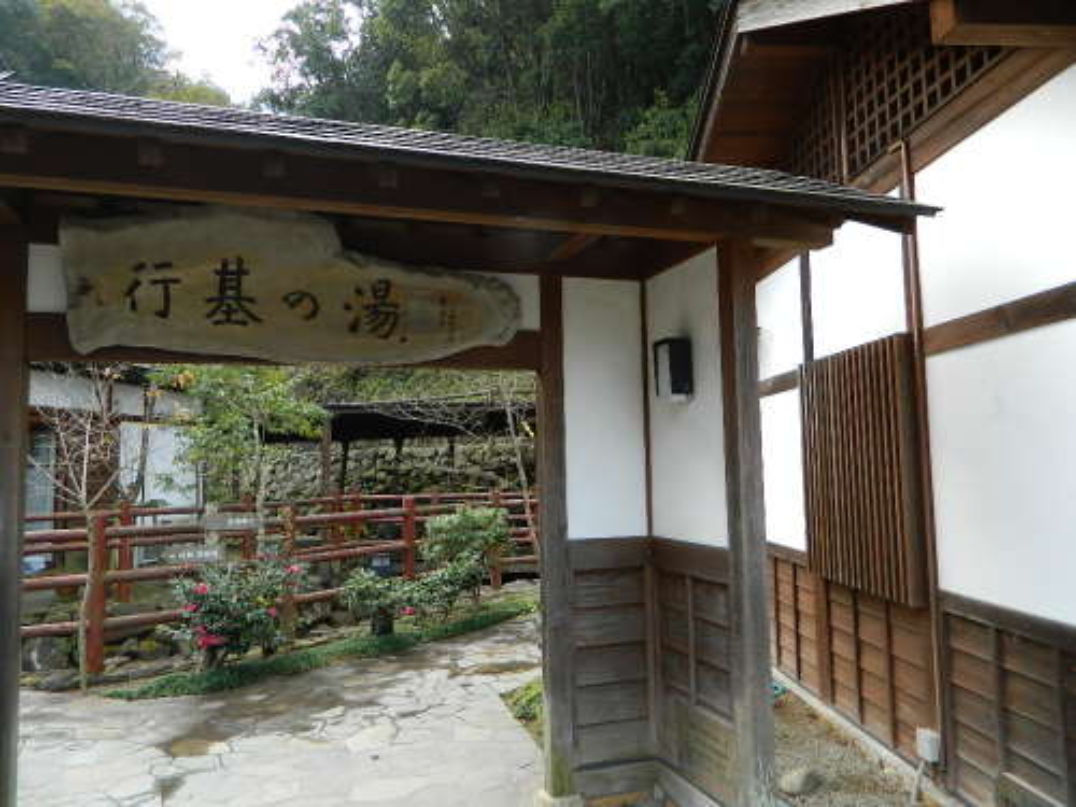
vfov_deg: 54.9
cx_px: 538
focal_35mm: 25
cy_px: 404
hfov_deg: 69.4
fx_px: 777
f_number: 3.1
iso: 80
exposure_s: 1/160
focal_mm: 4.5
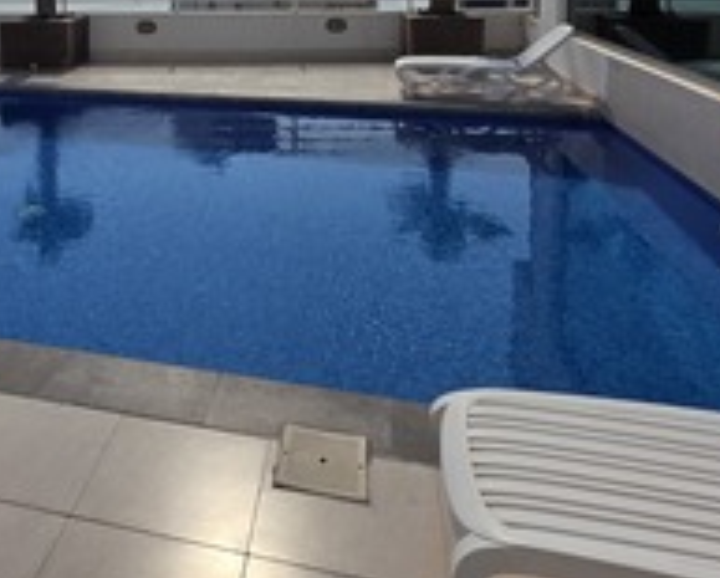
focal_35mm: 30
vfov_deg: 42.8
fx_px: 640
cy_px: 17
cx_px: 196
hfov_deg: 56.3
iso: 32
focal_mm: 2.2
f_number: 1.9
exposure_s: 1/7906
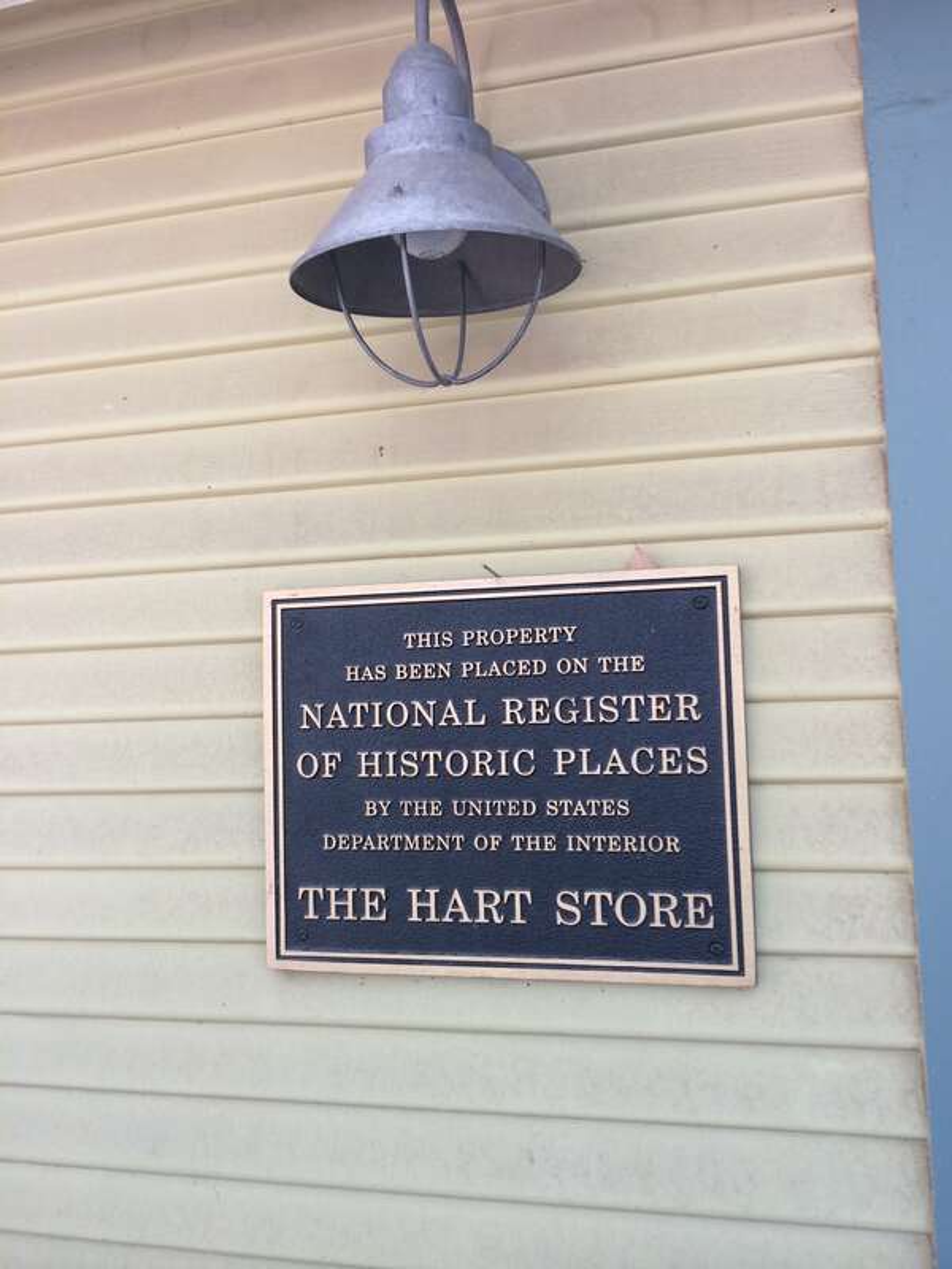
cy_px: 634
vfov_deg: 60.0
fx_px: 1100
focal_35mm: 30
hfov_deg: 46.8
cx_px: 476
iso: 50
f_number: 2.2
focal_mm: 4.12
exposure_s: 1/60
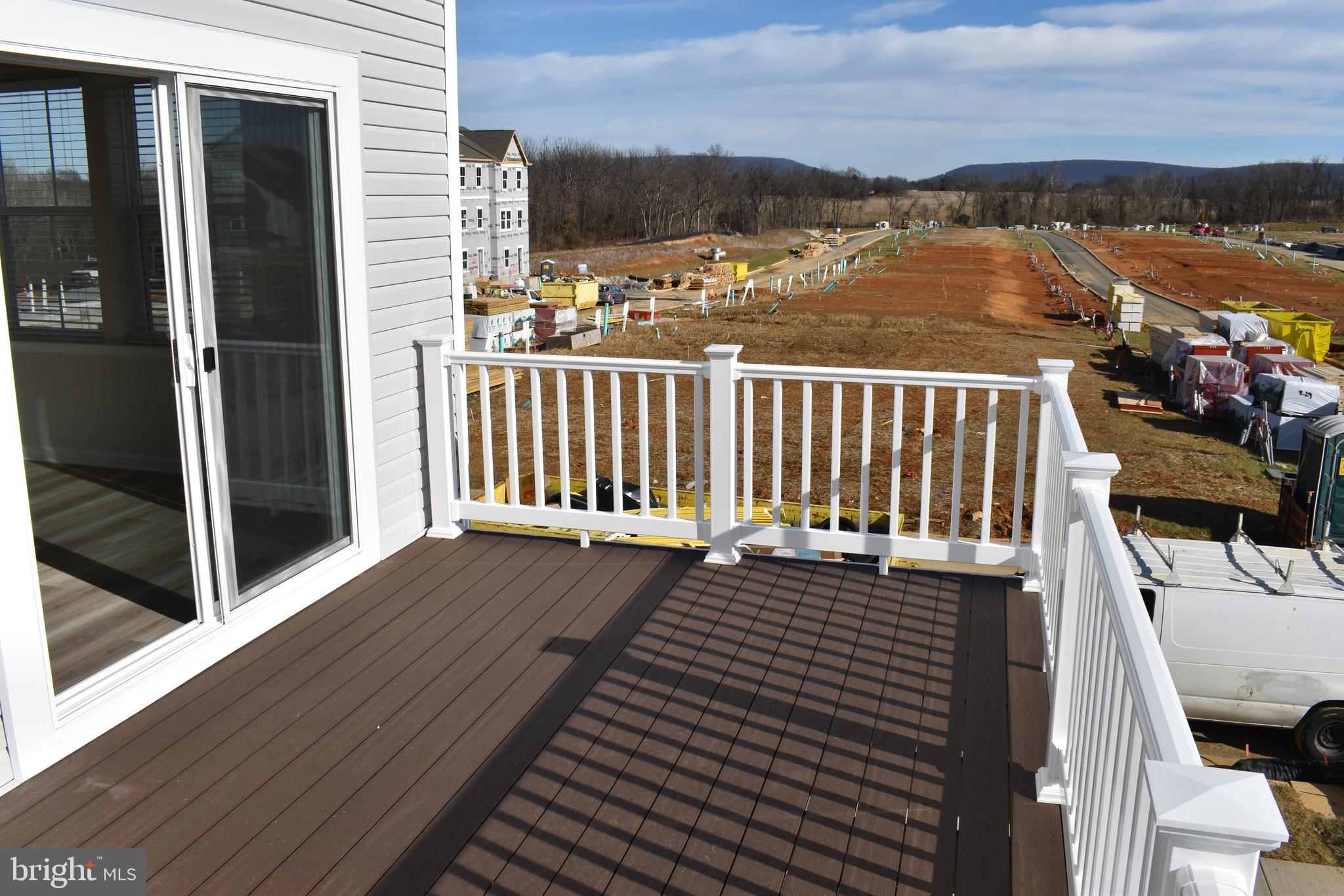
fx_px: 1120
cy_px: 448
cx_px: 672
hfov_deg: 61.9
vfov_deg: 43.6
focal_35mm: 30
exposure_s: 1/500
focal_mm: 20
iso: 200
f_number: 11
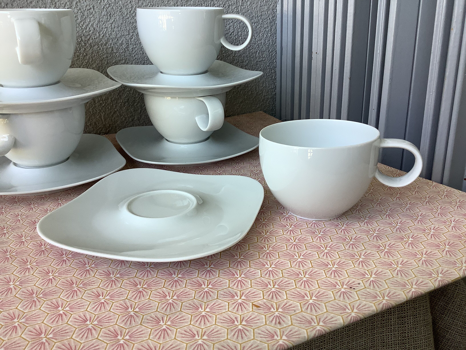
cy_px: 175
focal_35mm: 31
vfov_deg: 45.4
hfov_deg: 58.4
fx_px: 417
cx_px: 233
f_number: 2.4
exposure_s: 1/120
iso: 64
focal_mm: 3.3
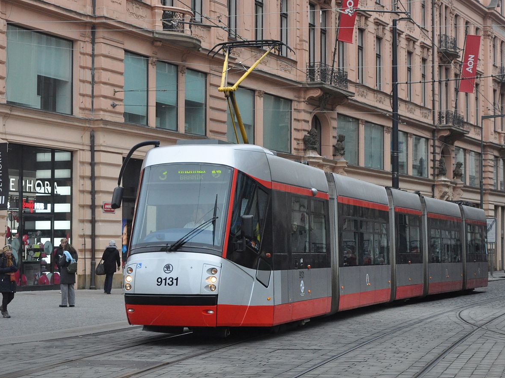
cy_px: 178
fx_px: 1132
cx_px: 279
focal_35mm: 78
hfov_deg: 25.1
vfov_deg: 19.0
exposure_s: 1/400
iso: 1600
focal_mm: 45
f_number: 4.8
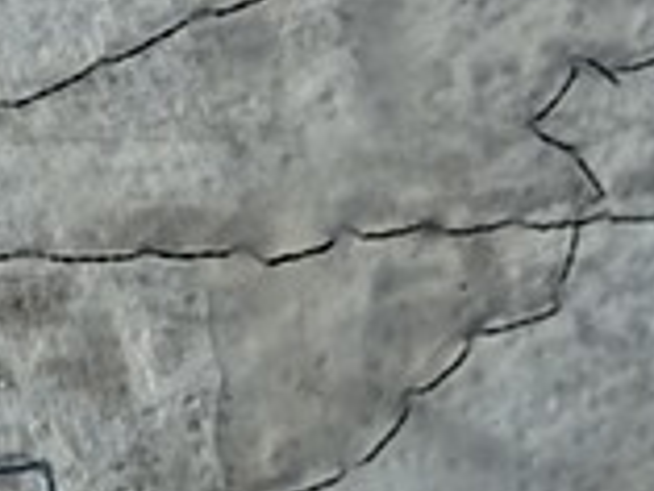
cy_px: 225
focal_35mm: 196
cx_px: -100
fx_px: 3706
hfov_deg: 10.0
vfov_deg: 7.6
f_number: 1.8
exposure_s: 1/900
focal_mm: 6.8
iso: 64
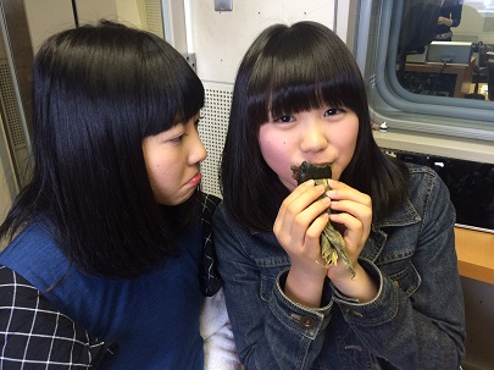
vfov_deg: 48.2
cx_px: 247
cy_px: 185
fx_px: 413
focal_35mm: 29
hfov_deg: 61.7
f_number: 2.2
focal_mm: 4.15
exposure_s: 1/30
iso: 100
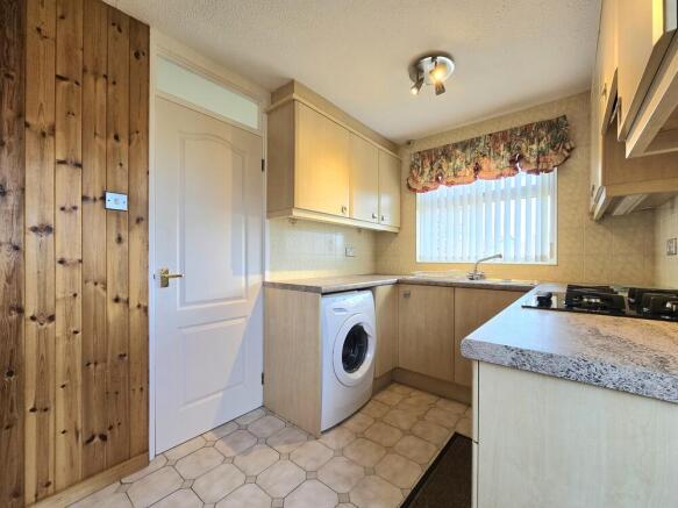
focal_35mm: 13
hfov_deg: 106.2
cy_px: 254
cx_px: 339
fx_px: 255
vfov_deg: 89.9
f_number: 2.2
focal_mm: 2.2
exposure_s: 1/101
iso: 80
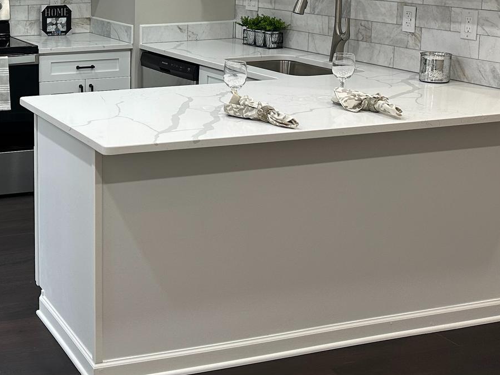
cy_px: 69
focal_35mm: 55
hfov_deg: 31.8
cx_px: -20
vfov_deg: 26.0
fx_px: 794
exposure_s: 1/120
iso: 160
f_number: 1.78
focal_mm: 6.86
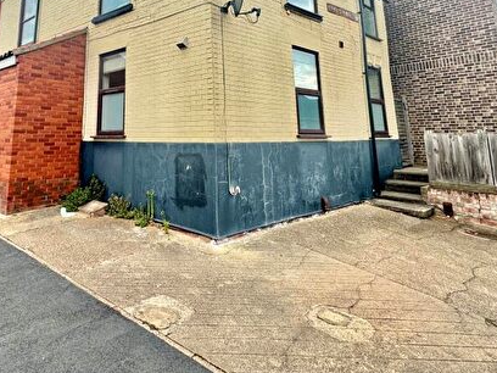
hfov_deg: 70.3
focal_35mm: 24
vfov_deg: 52.9
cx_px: 182
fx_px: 345
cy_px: 73
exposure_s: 1/224
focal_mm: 2.22
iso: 40
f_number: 2.2
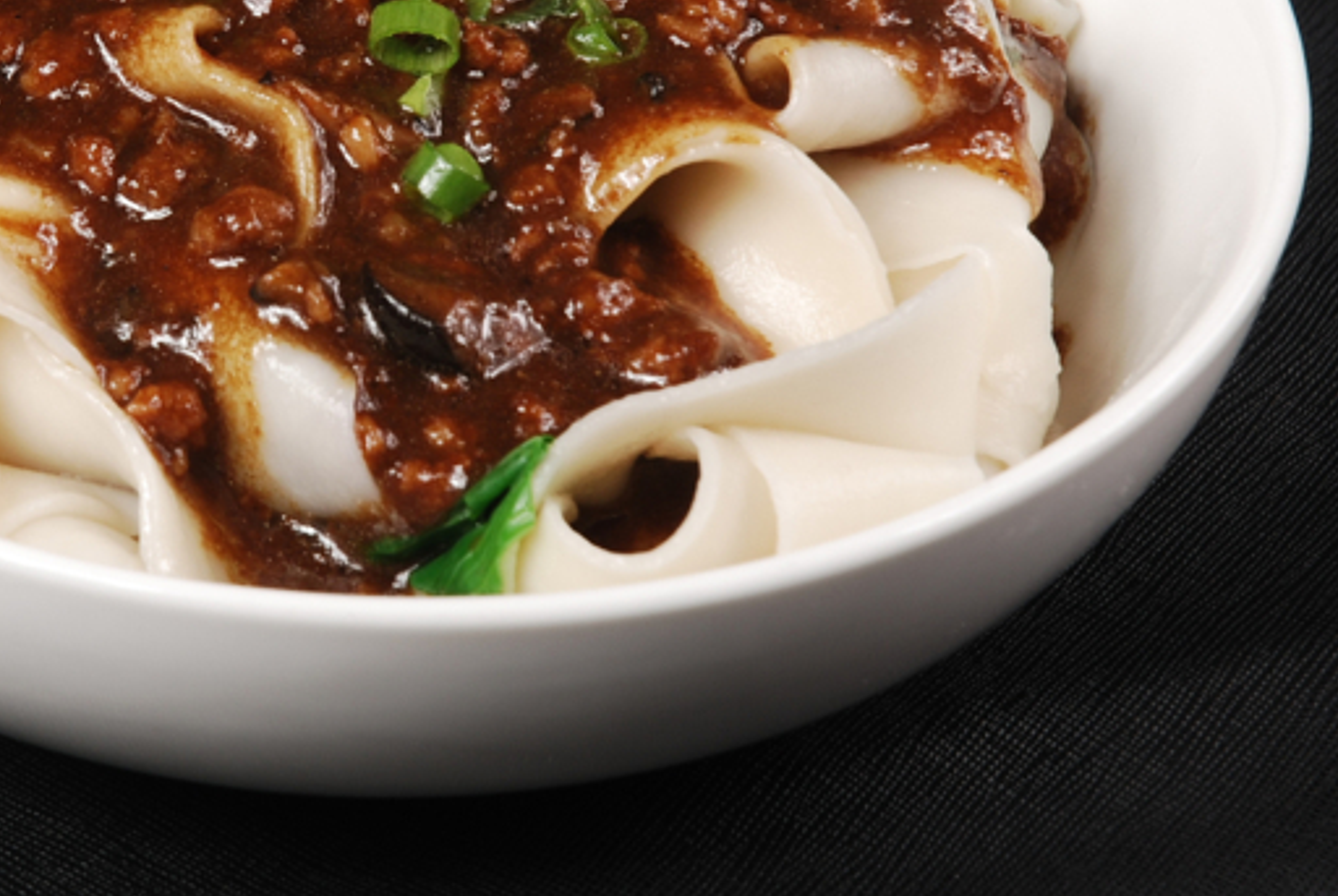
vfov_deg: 6.6
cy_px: 145
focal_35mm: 210
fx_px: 7816
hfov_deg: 9.8
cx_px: 295
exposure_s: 1/125
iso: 100
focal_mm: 70
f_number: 10
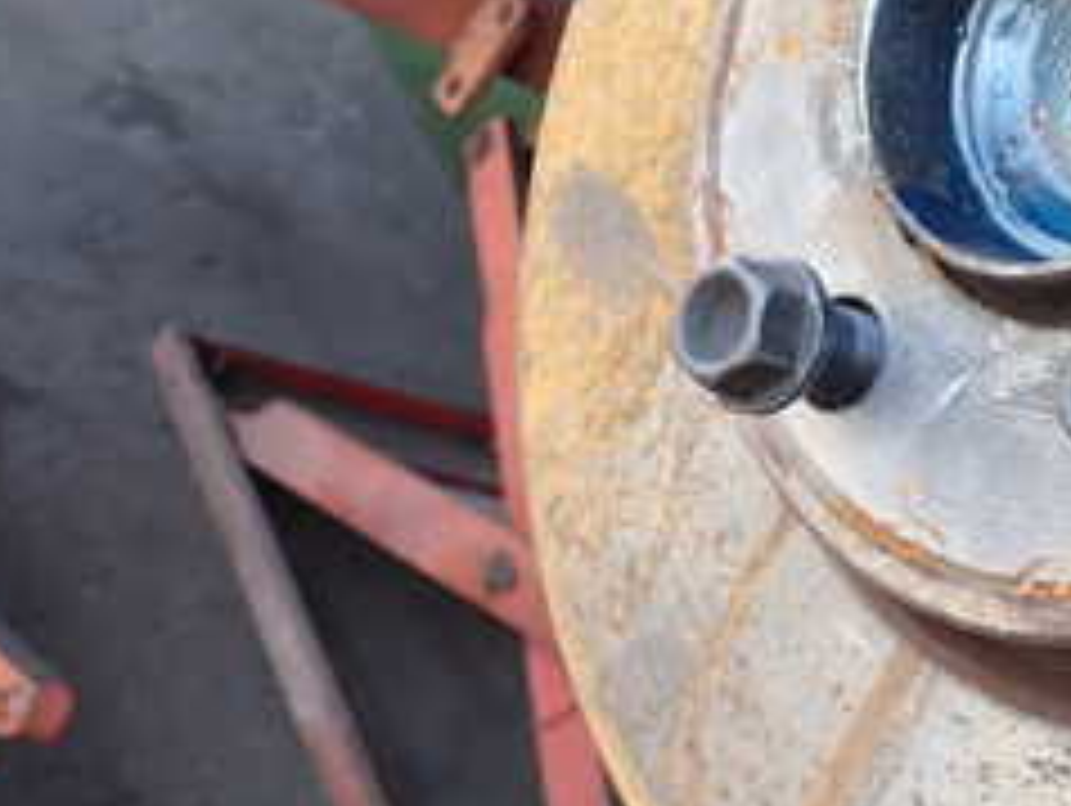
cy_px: 104
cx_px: 1071
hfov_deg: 28.8
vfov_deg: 22.8
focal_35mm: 63
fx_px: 1951
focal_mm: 4.5
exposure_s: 1/80
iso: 100
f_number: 2.8
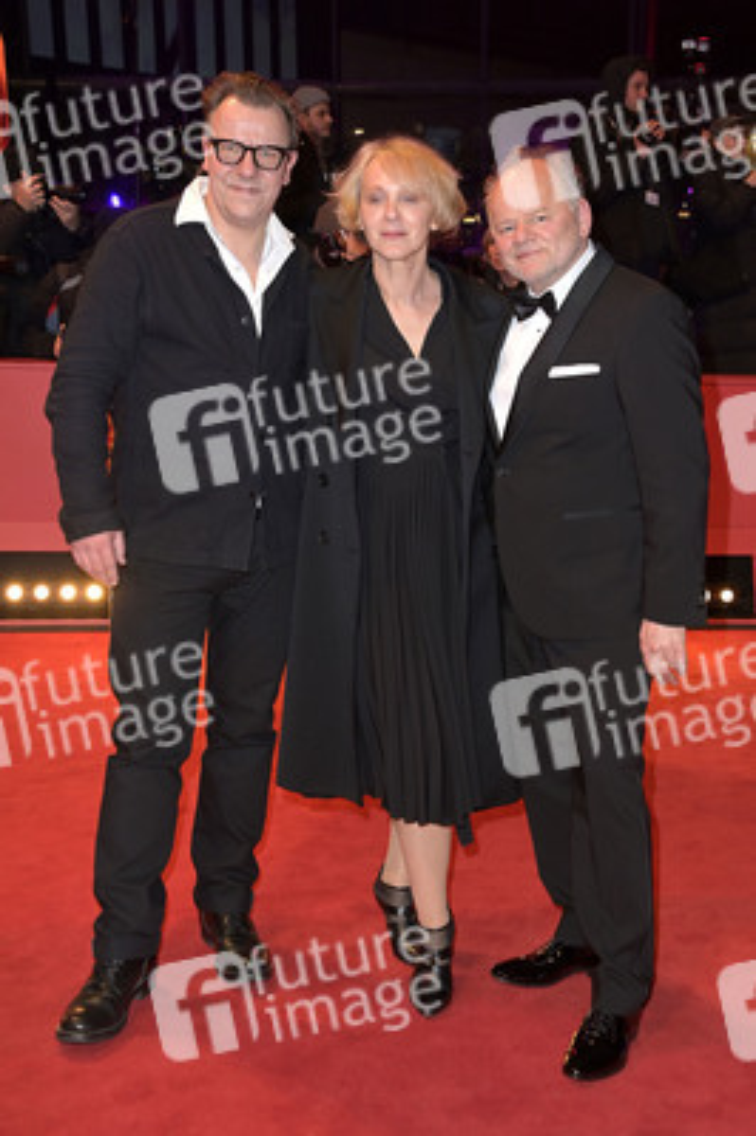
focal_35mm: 45
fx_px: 1420
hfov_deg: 29.8
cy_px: 568
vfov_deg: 43.6
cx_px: 378
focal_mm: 45
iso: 1250
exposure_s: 1/250
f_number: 5.6
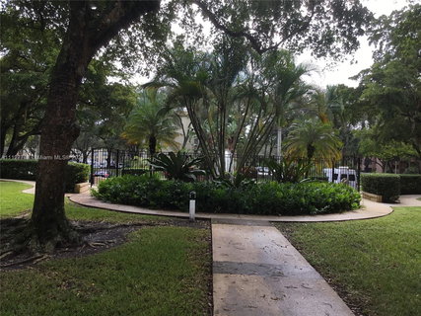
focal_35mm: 31
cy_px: 158
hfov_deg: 58.4
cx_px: 210
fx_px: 377
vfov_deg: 45.4
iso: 25
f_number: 2.4
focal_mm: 3.3
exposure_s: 1/348
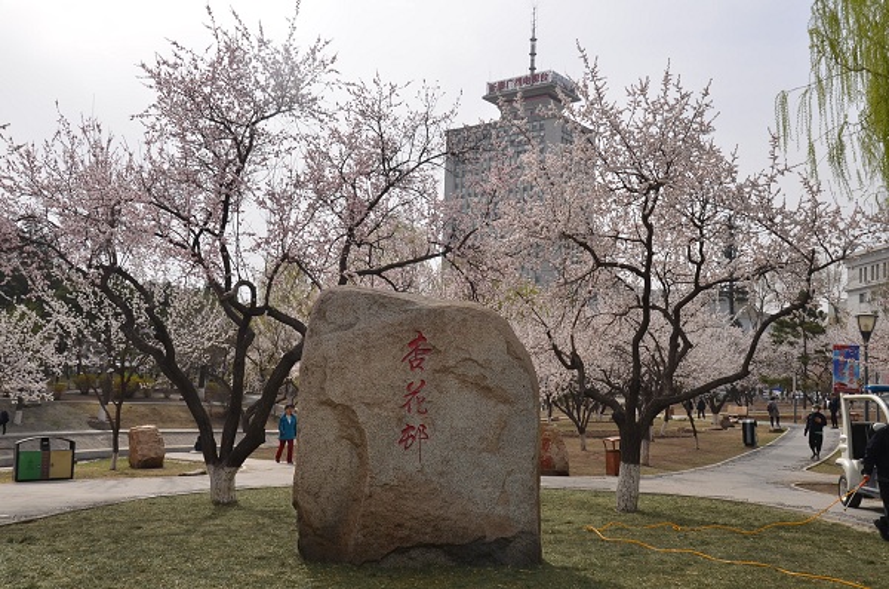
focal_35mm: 38
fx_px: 924
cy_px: 294
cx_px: 444
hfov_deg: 51.4
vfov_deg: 35.3
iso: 100
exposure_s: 1/250
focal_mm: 25
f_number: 9
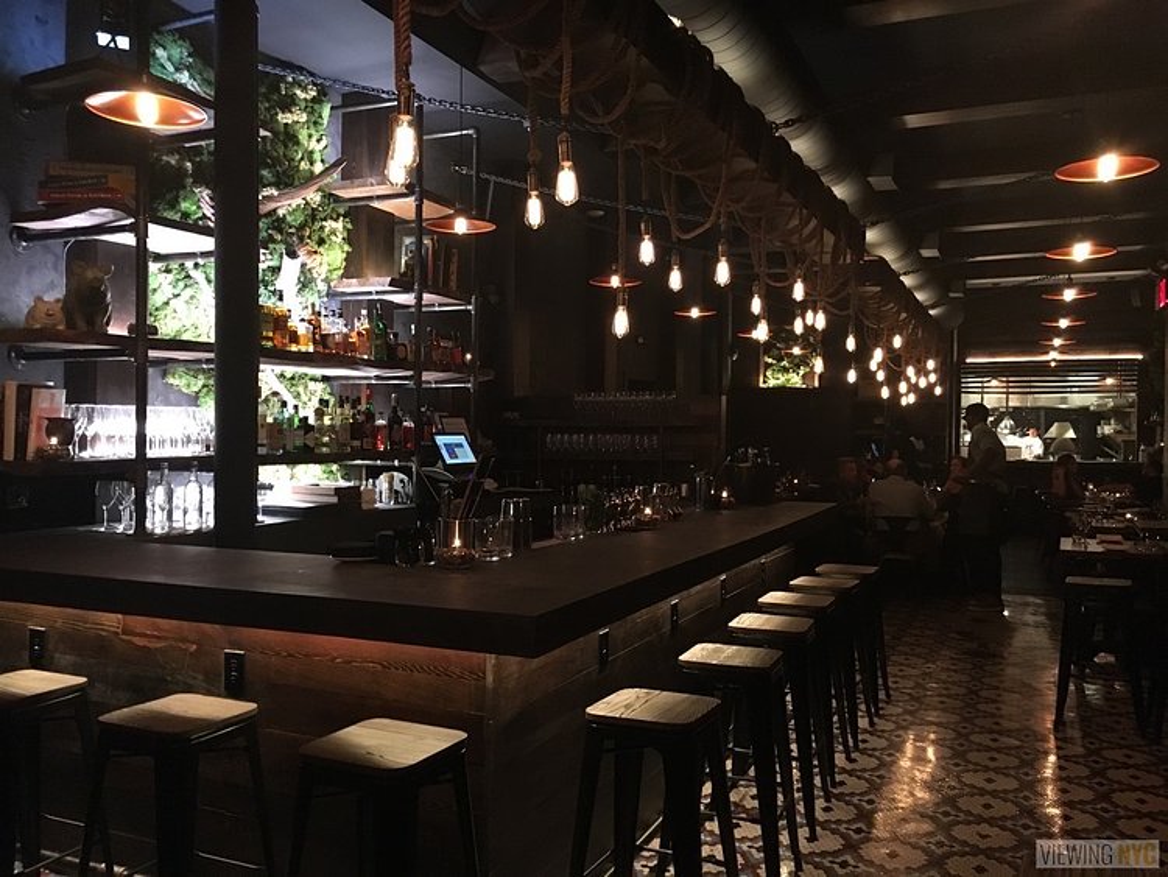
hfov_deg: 61.6
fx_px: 979
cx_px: 584
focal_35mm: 29
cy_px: 438
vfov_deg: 48.3
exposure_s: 1/15
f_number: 2.2
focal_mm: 4.15
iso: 250
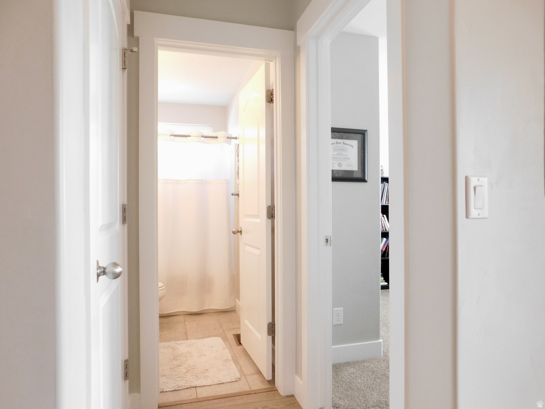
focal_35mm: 23
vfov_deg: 58.9
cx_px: 272
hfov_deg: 73.9
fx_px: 362
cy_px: 204
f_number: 3
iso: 280
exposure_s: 1/30
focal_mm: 4
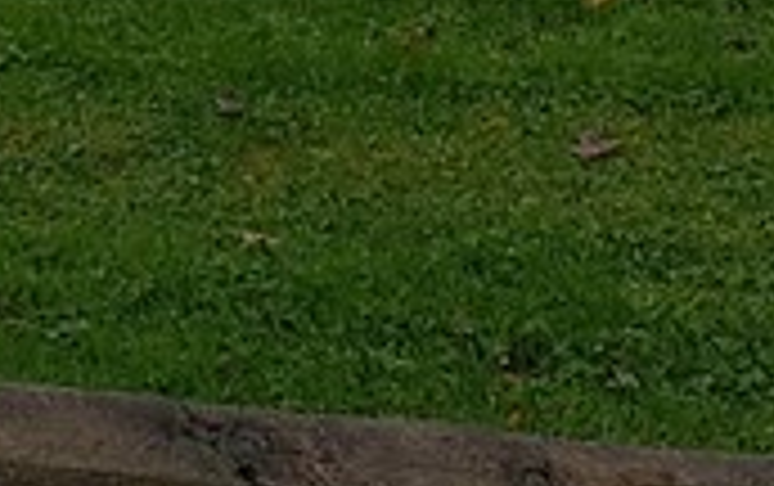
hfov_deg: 12.7
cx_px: 364
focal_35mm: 164
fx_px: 3464
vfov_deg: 6.8
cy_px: -1210
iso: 50
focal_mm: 4.3
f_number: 2.4
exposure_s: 1/68
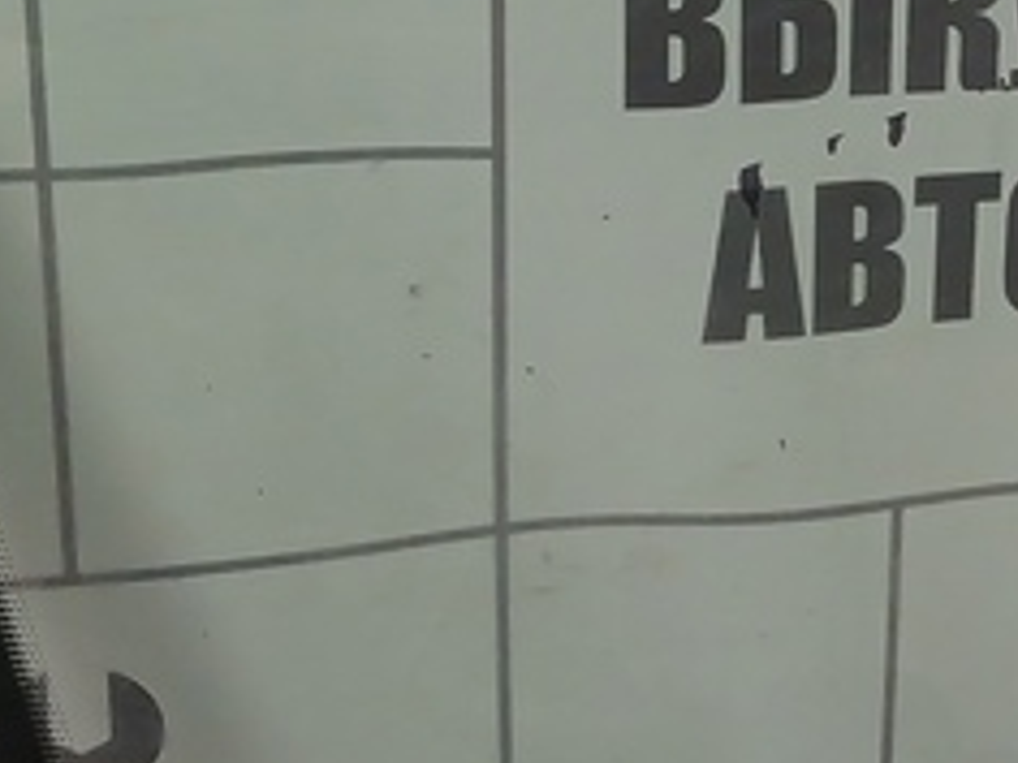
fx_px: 3441
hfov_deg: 16.1
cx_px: 1255
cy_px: 466
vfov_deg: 12.7
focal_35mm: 117
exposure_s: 1/50
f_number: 1.8
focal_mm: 4
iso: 160
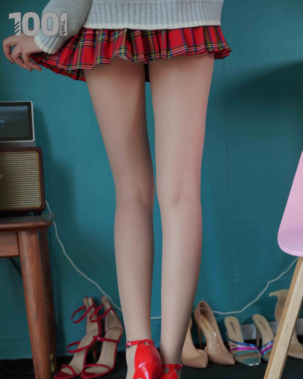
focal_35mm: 51
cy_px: 227
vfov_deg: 36.5
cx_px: 152
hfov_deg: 29.7
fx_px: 572
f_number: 2.8
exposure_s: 1/200
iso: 320
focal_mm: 45
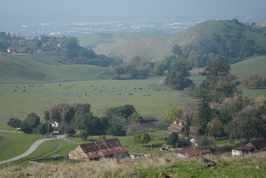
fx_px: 717
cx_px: 107
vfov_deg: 14.1
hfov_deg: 21.0
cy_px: 75
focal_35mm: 97
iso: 320
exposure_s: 1/1250
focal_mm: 81
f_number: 6.3
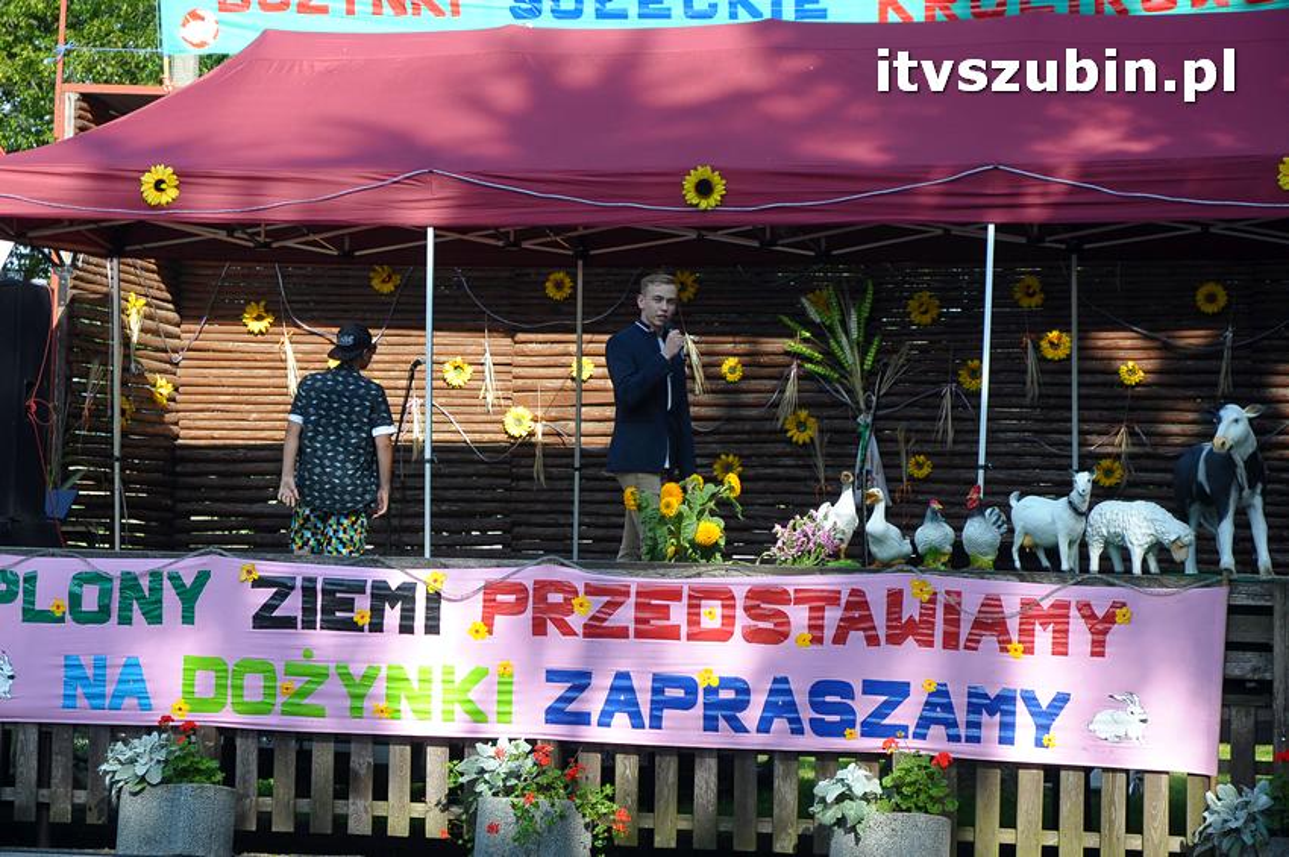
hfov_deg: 19.5
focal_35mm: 105
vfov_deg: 13.0
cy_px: 428
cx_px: 644
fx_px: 3756
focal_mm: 70
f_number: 7.1
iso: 640
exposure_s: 1/800
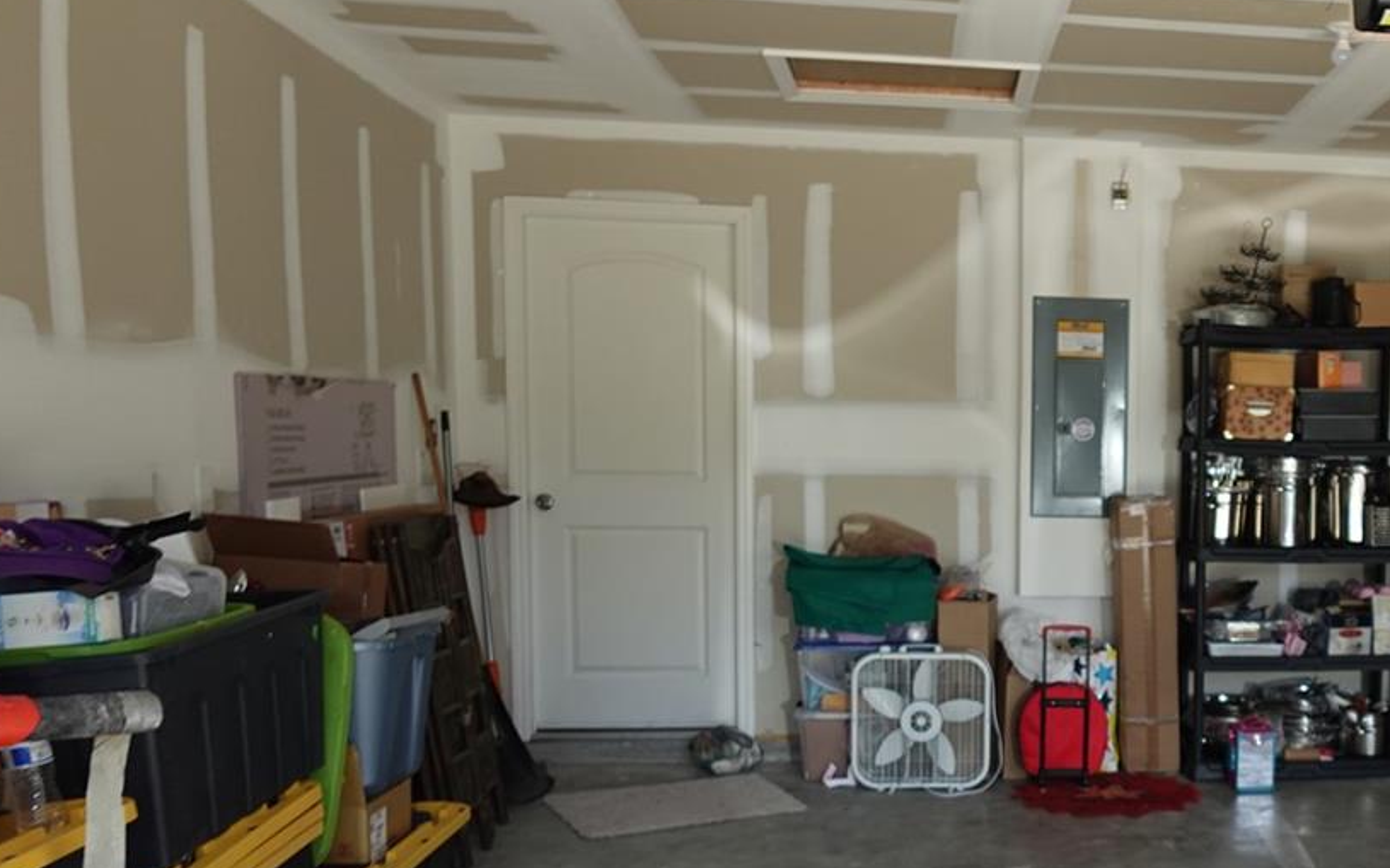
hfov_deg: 45.9
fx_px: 1515
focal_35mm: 40
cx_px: 1175
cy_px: 587
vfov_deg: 31.7
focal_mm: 7.6
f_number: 2
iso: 125
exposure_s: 1/800
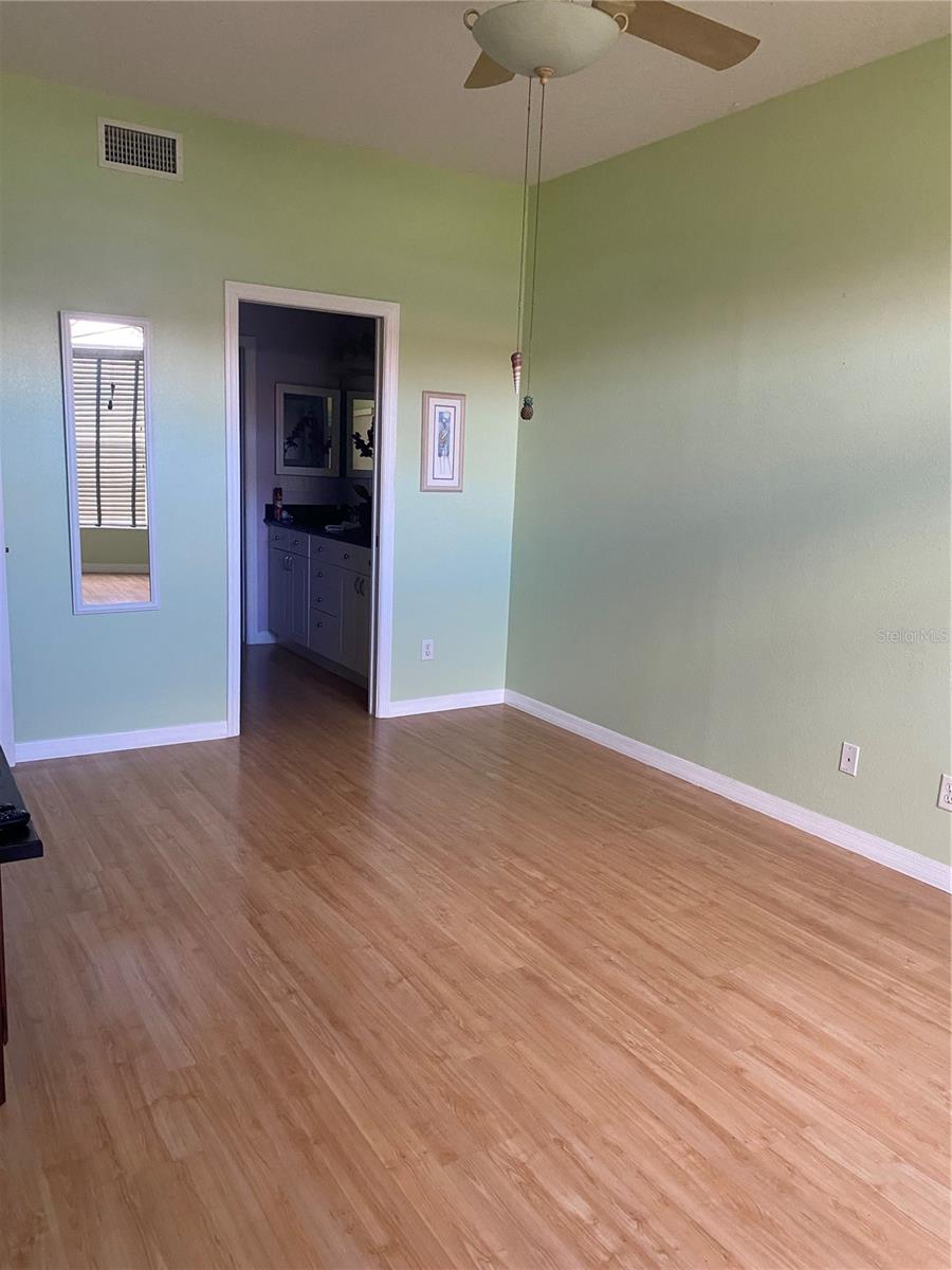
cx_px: 476
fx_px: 953
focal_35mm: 26
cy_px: 635
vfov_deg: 67.3
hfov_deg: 53.1
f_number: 1.8
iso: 320
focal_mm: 4.25
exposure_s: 1/60
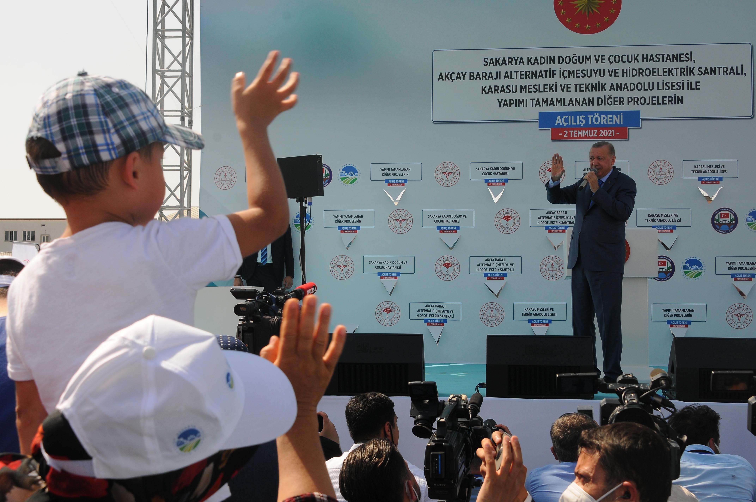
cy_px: 251
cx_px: 378
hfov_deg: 33.4
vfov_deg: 22.6
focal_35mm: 60
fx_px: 1258
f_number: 9
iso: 200
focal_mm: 40
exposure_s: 1/320
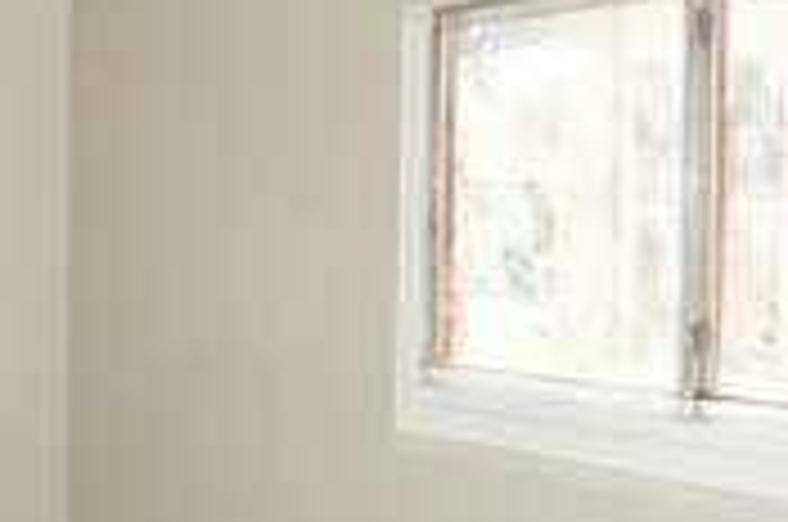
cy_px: 218
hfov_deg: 28.7
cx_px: 0
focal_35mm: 66
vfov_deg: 20.5
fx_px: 1442
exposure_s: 1/60
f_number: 4.5
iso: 100
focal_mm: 12
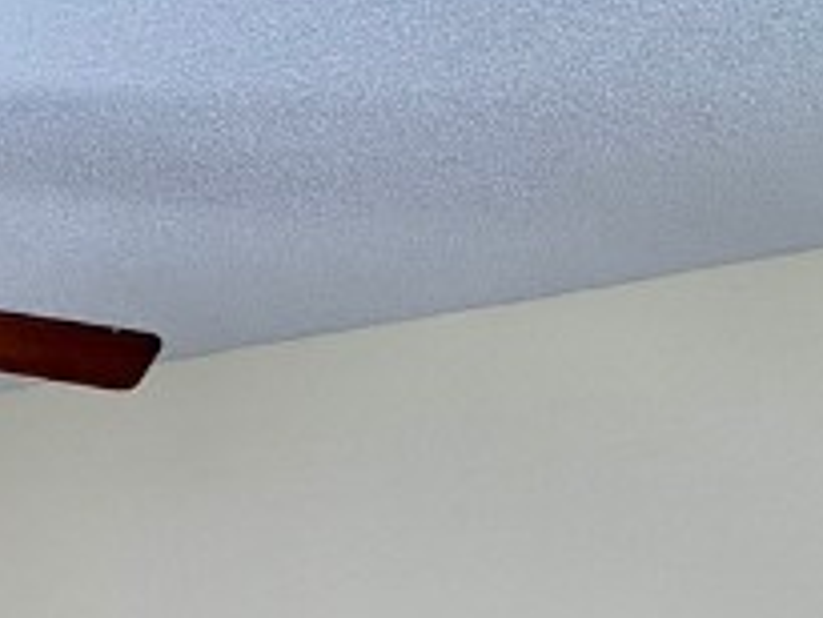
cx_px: -177
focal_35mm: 70
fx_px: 1665
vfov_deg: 18.0
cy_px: 1007
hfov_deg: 24.9
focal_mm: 2.22
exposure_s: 1/120
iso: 125
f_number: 2.2
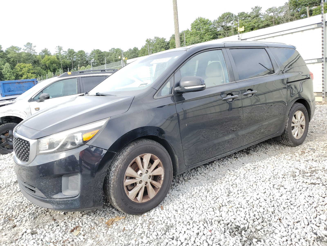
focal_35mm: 26
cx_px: 164
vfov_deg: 53.1
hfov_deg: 67.3
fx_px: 246
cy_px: 123
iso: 50
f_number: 1.5
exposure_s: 1/556
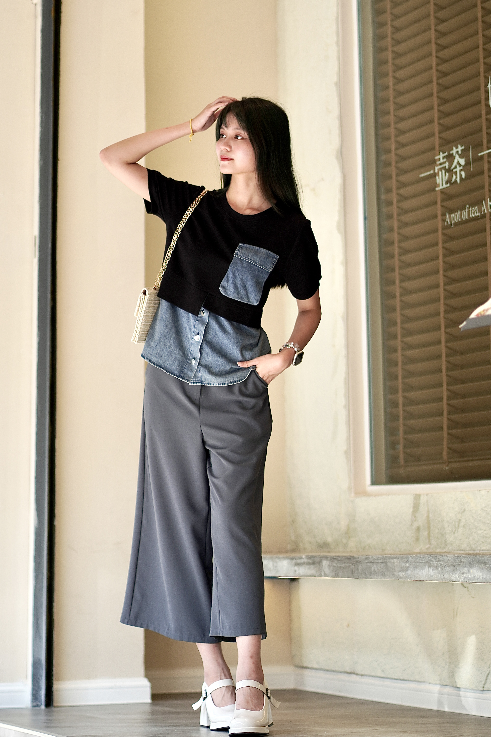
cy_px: 368
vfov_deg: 16.1
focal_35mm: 128
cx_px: 246
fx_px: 2609
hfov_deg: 10.8
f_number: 1.8
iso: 100
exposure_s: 1/1250
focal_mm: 85
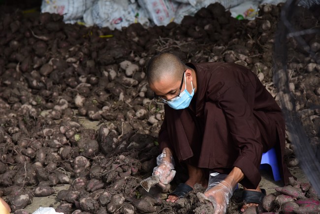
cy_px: 107
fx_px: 1067
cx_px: 160
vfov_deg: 11.4
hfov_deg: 17.1
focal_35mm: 120
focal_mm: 120
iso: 500
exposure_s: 1/160
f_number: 6.3
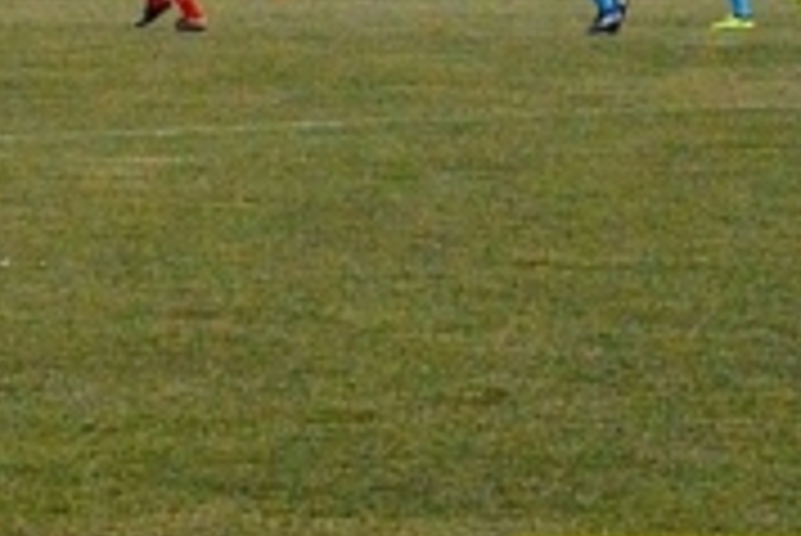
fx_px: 5153
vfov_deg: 5.9
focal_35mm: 231
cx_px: -68
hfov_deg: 8.8
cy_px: -77
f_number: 9
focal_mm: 55
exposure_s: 1/3200
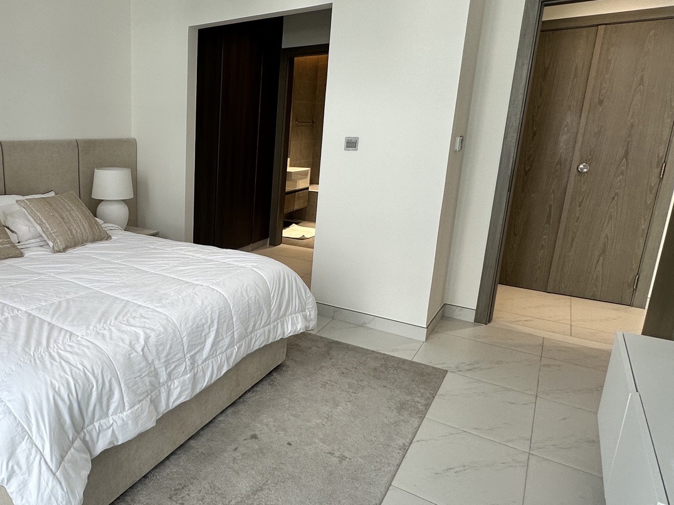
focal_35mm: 25
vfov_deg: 54.8
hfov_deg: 64.1
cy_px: 237
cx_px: 147
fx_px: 487
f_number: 2.2
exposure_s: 1/100
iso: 40
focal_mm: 2.22
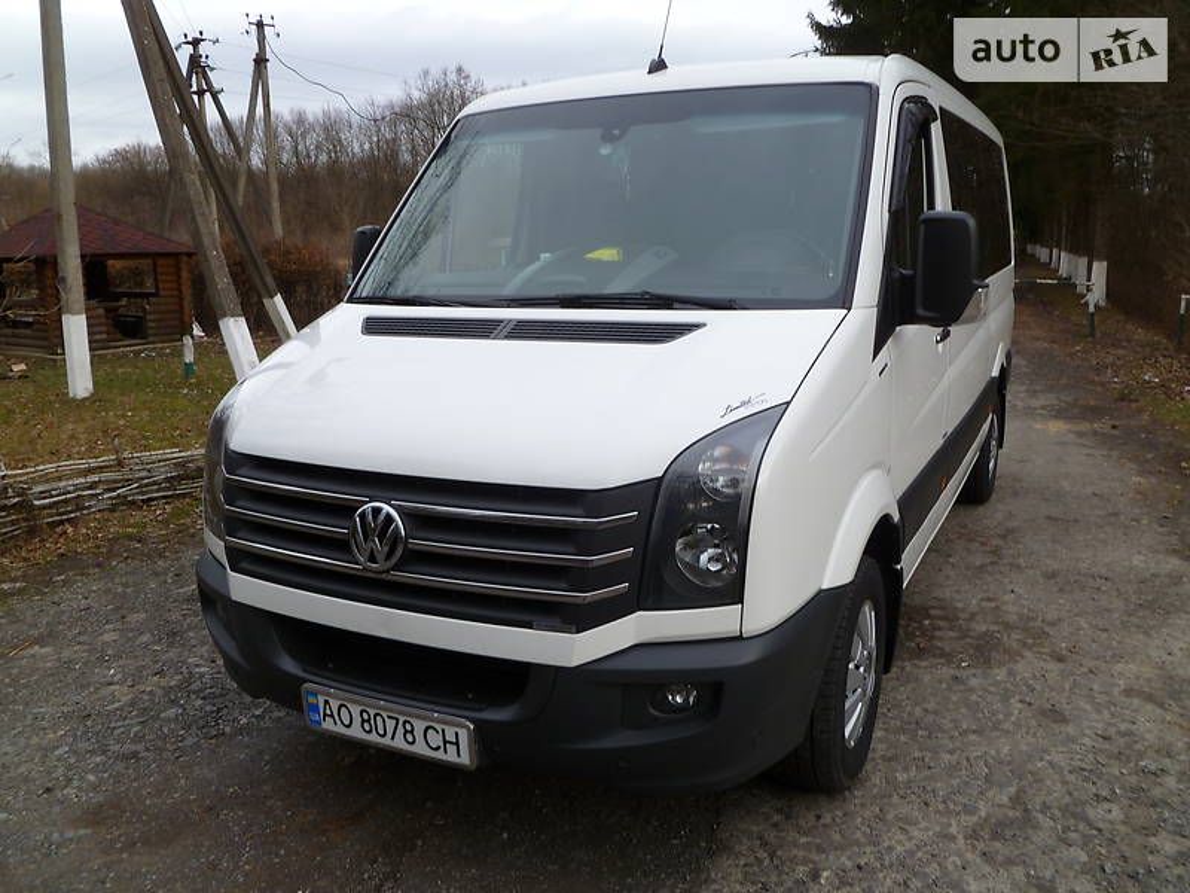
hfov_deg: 63.4
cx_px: 595
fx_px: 963
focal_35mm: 28
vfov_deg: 49.7
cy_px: 446
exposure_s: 1/100
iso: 80
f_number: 3.3
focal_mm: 5
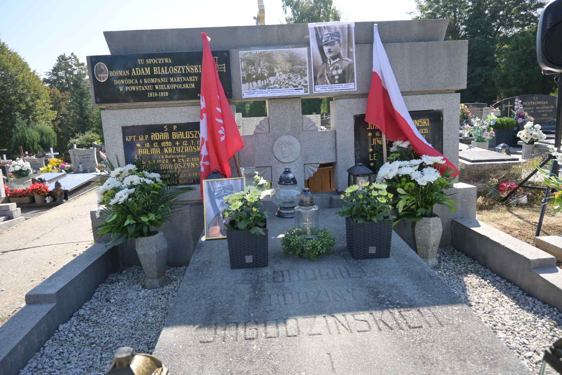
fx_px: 375
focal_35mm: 24
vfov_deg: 53.1
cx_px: 281
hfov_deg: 73.7
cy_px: 188
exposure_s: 1/800
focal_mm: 16
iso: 200
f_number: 3.5
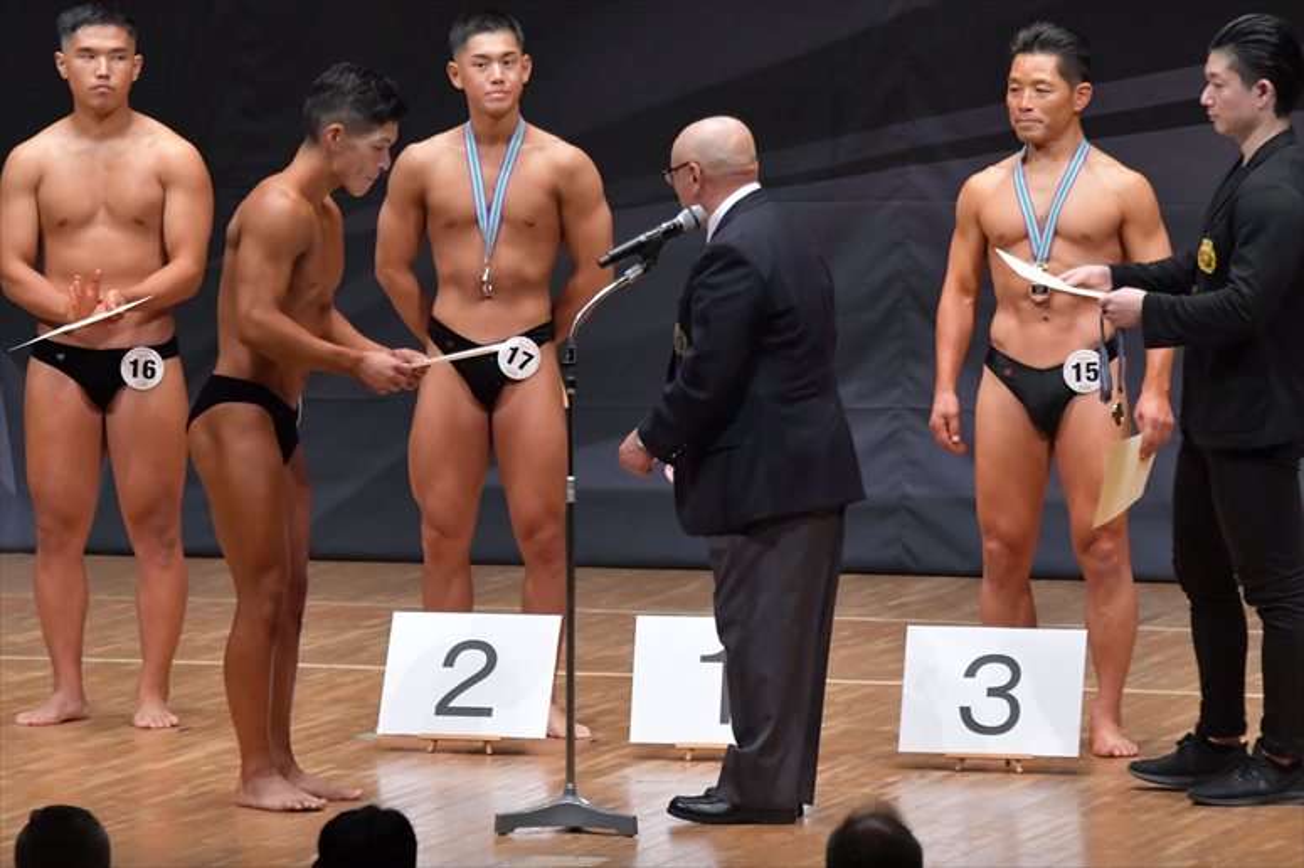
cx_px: 652
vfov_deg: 4.8
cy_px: 434
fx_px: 10318
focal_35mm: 285
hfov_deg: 7.2
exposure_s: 1/400
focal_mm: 190
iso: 6400
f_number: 5.6
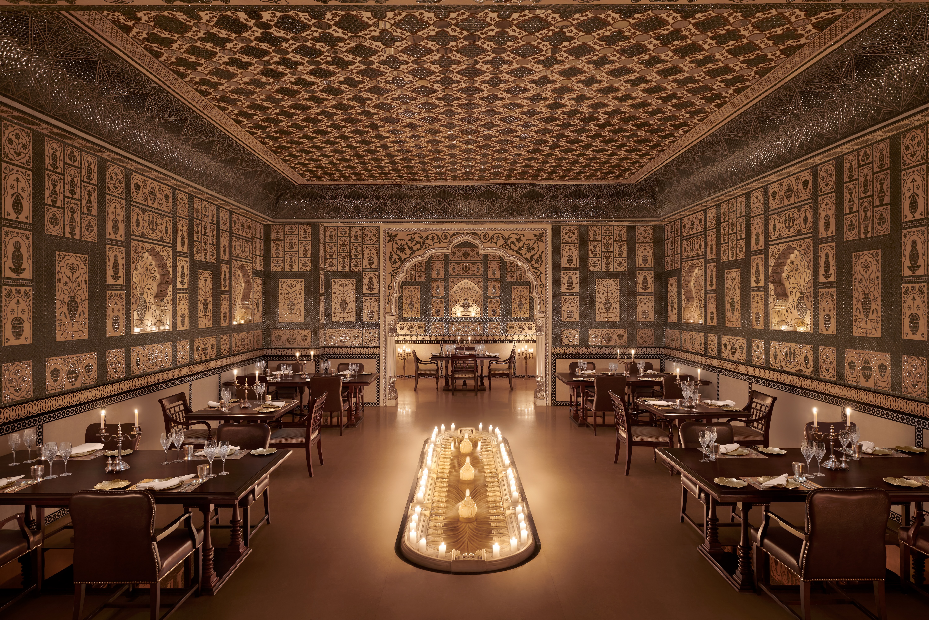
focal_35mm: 23
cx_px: 464
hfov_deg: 76.1
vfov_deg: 55.1
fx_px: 593
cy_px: 310
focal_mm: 23
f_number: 11
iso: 160
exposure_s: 30
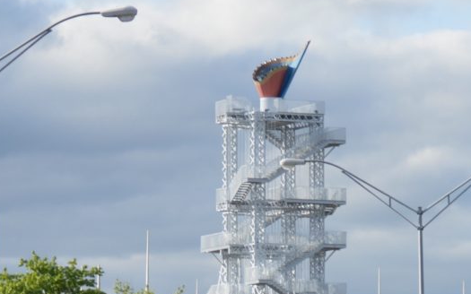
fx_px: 4210
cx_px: 826
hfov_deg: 6.3
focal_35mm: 328
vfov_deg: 4.0
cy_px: 258
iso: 100
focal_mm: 55
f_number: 6.3
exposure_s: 1/160
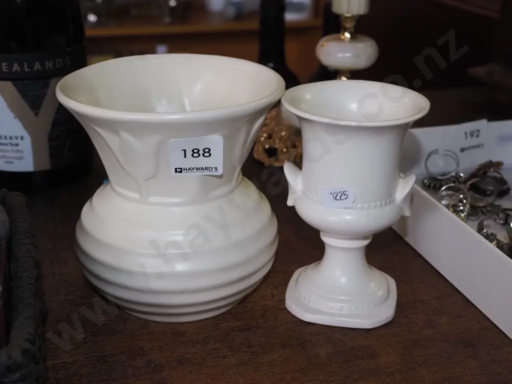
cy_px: 192
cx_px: 256
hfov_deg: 38.2
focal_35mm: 50
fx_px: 740
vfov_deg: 29.1
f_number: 6.3
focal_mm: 25
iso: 2500
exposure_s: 1/160
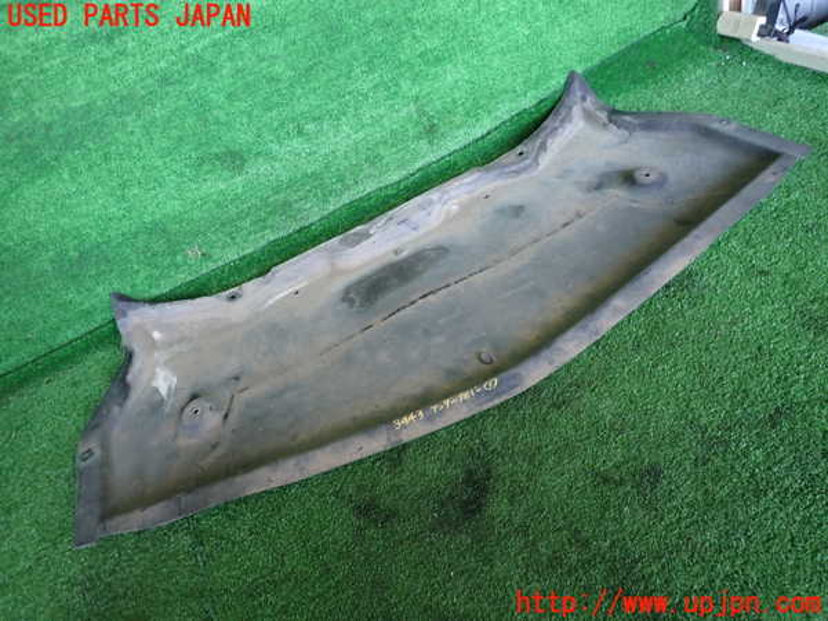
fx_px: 598
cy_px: 310
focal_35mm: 25
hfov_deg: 69.4
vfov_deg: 54.9
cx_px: 414
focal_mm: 4.5
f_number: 2
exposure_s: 1/40
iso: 200
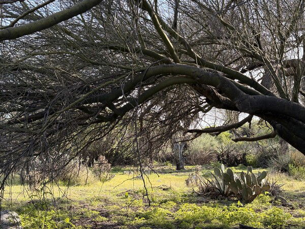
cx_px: 152
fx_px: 458
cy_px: 114
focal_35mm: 52
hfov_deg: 36.8
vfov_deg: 28.0
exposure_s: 1/571
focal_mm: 5.96
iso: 40
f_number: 1.6
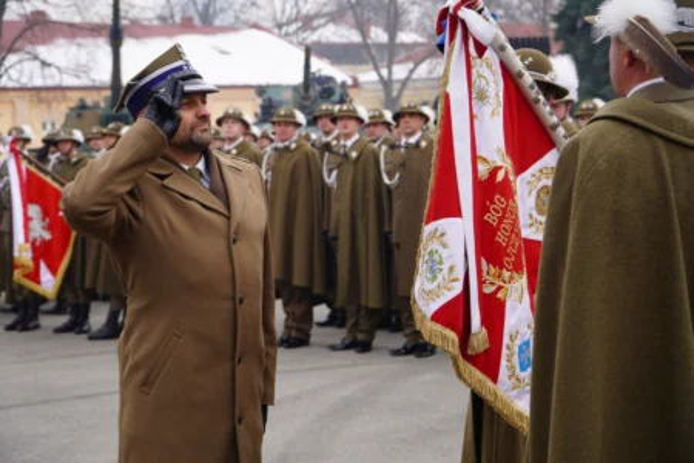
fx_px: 1561
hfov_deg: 25.1
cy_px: 232
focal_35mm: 81
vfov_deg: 16.9
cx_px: 347
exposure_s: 1/125
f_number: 5
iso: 100
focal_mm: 54
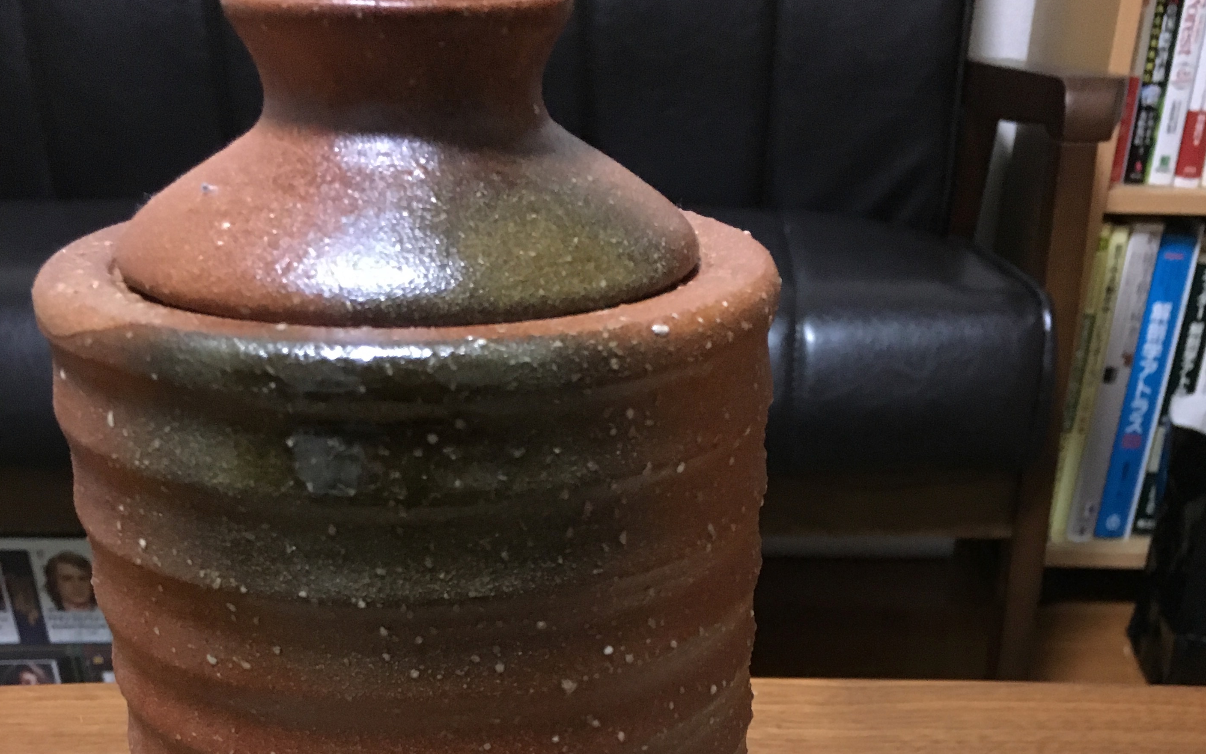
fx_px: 1446
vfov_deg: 27.3
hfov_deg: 45.2
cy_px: 777
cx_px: 643
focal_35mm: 44
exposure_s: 1/20
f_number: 2.2
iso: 200
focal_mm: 4.15
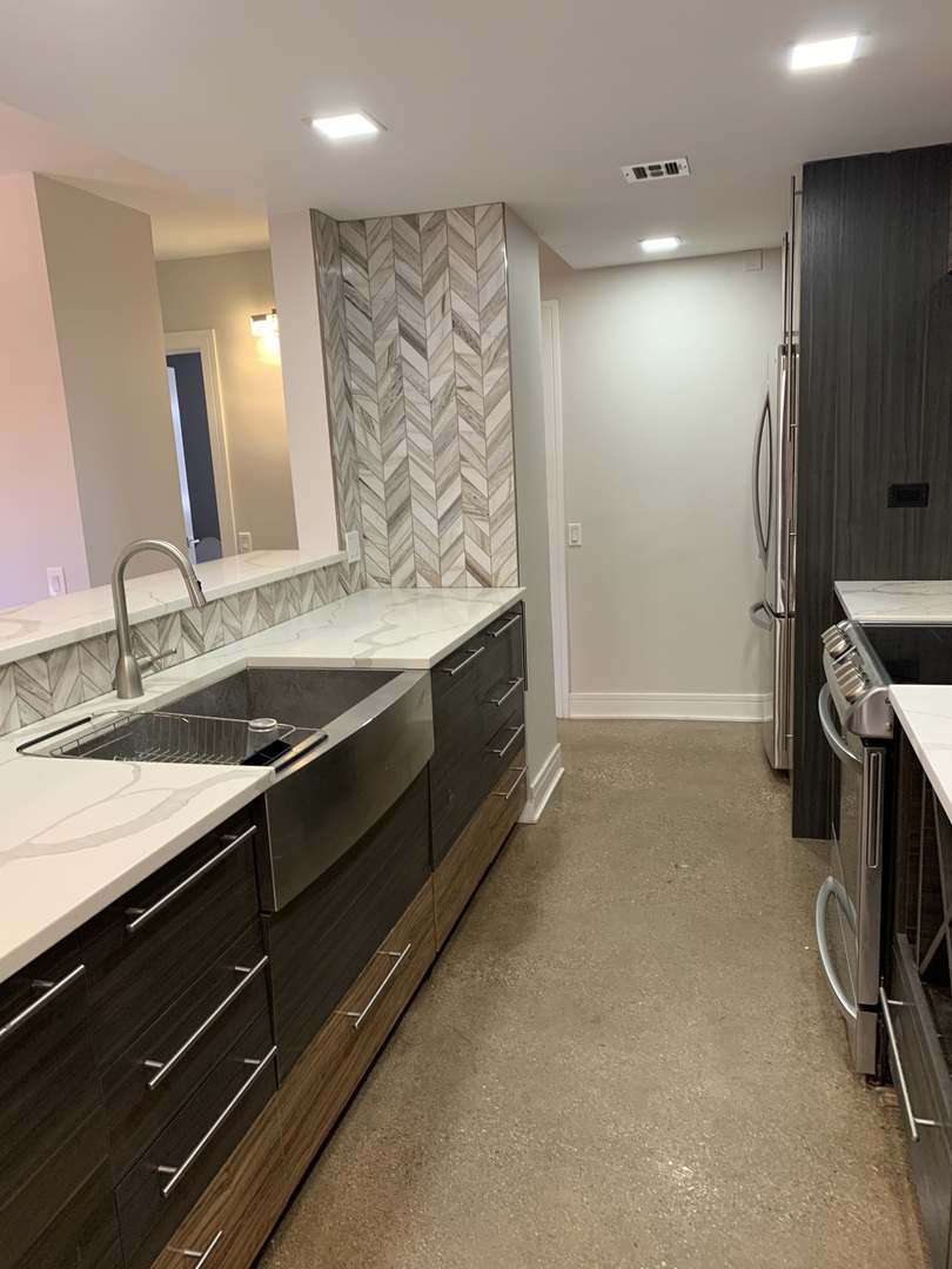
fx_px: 953
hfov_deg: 53.1
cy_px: 634
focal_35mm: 26
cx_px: 476
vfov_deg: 67.3
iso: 125
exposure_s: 1/60
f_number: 1.8
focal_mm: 4.25
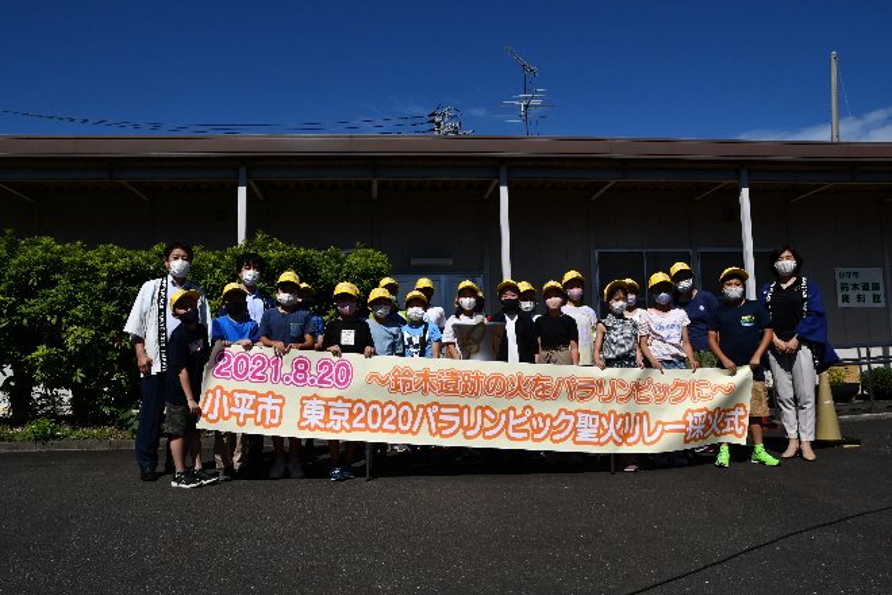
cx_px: 446
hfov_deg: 61.9
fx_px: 743
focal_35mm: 30
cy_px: 298
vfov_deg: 43.6
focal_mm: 20
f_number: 10
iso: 200
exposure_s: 1/1250
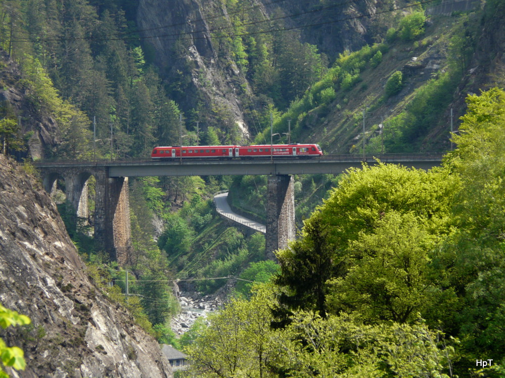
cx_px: 252
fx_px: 4435
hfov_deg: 6.5
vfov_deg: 4.9
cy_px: 189
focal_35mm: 304
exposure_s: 1/250
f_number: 4
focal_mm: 49.9
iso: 100
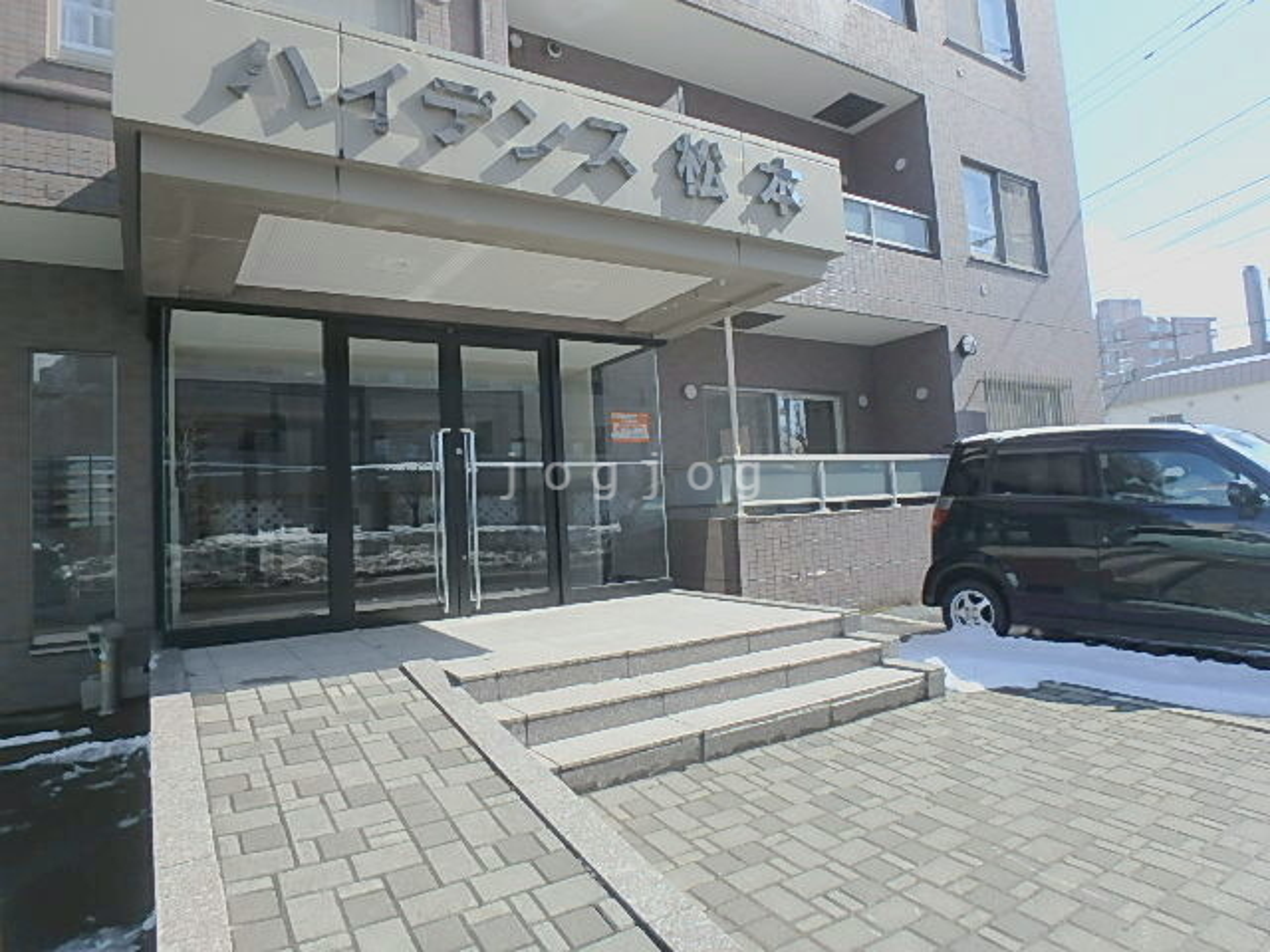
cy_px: 476
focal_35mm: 21
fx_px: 770
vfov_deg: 63.4
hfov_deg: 79.0
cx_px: 635
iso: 125
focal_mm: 3.7
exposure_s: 1/800
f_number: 3.5
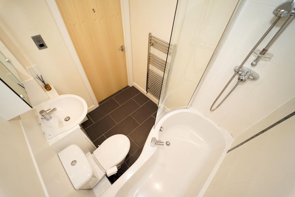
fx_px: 115
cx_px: 148
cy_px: 98
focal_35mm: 14
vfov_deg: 81.2
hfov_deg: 104.2
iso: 100
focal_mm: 14
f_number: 2.8
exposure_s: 1/60
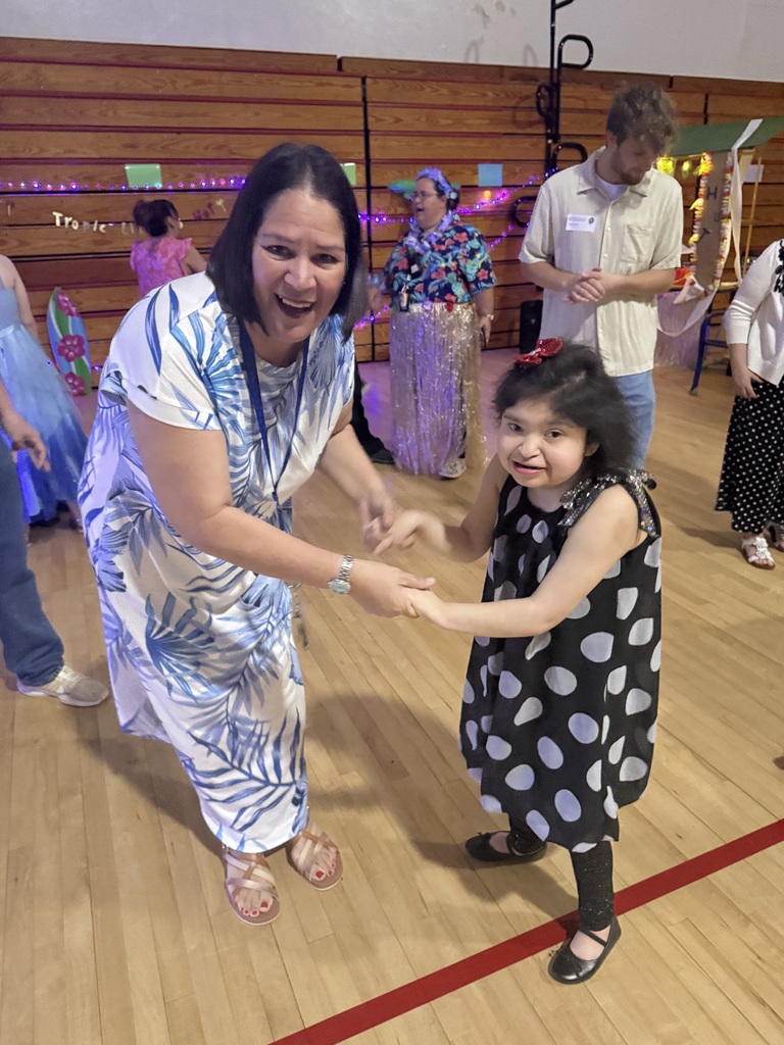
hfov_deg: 56.8
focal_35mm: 24
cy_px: 522
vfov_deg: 71.6
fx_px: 725
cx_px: 392
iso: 1600
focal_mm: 6.76
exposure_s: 1/30
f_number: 1.78
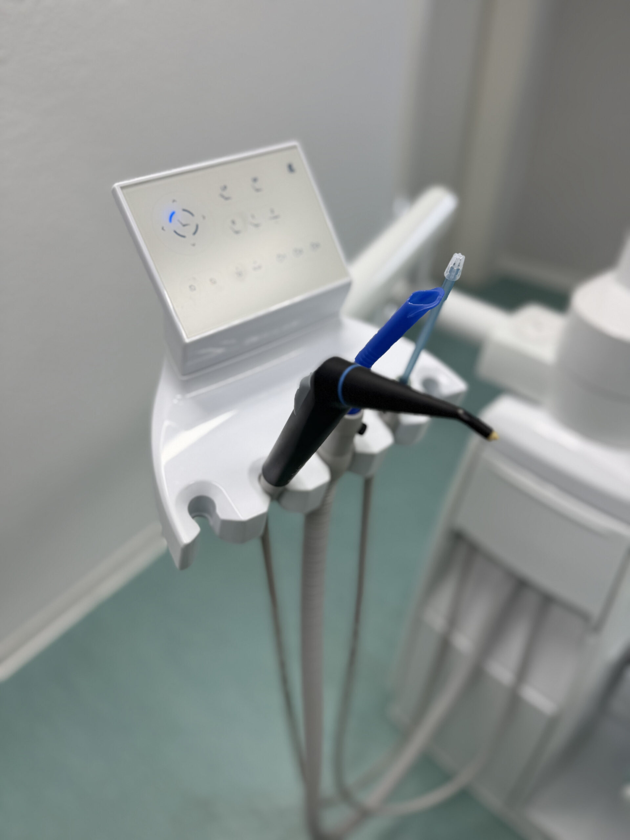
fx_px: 582
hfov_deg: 56.8
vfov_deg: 71.6
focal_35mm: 24
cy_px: 420
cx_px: 315
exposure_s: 1/250
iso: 64
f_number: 1.78
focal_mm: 6.76
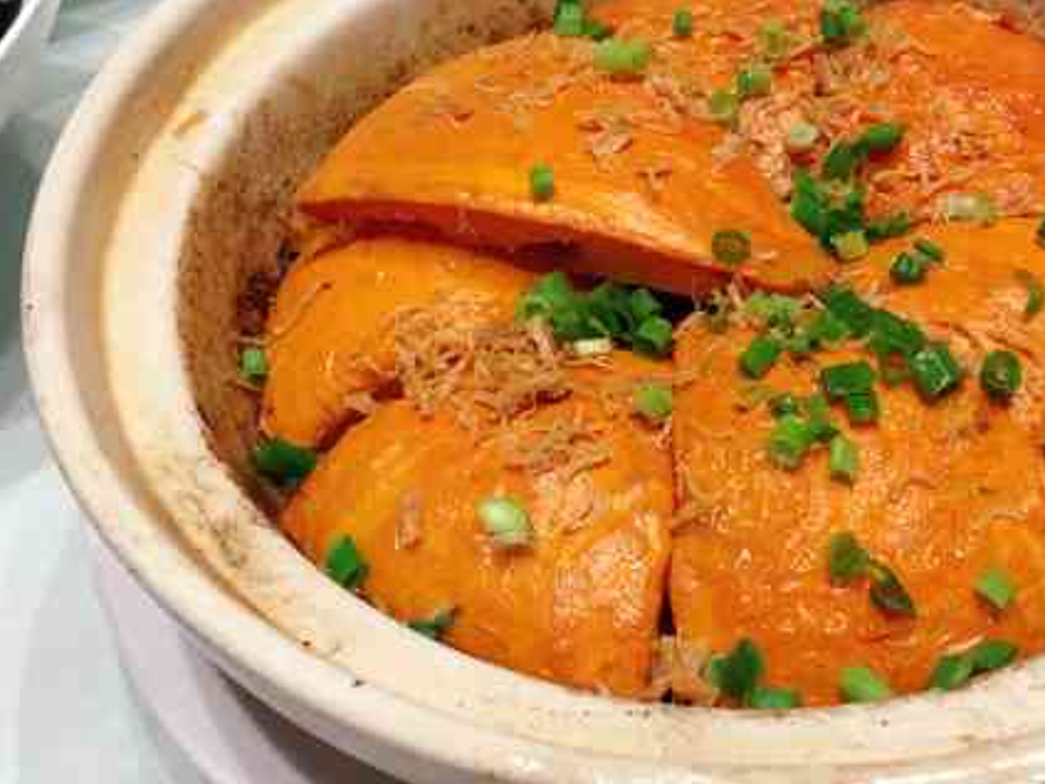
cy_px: 328
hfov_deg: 39.3
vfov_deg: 30.2
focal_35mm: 48
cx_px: 667
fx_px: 1449
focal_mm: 4.15
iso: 40
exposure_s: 1/33
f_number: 2.2
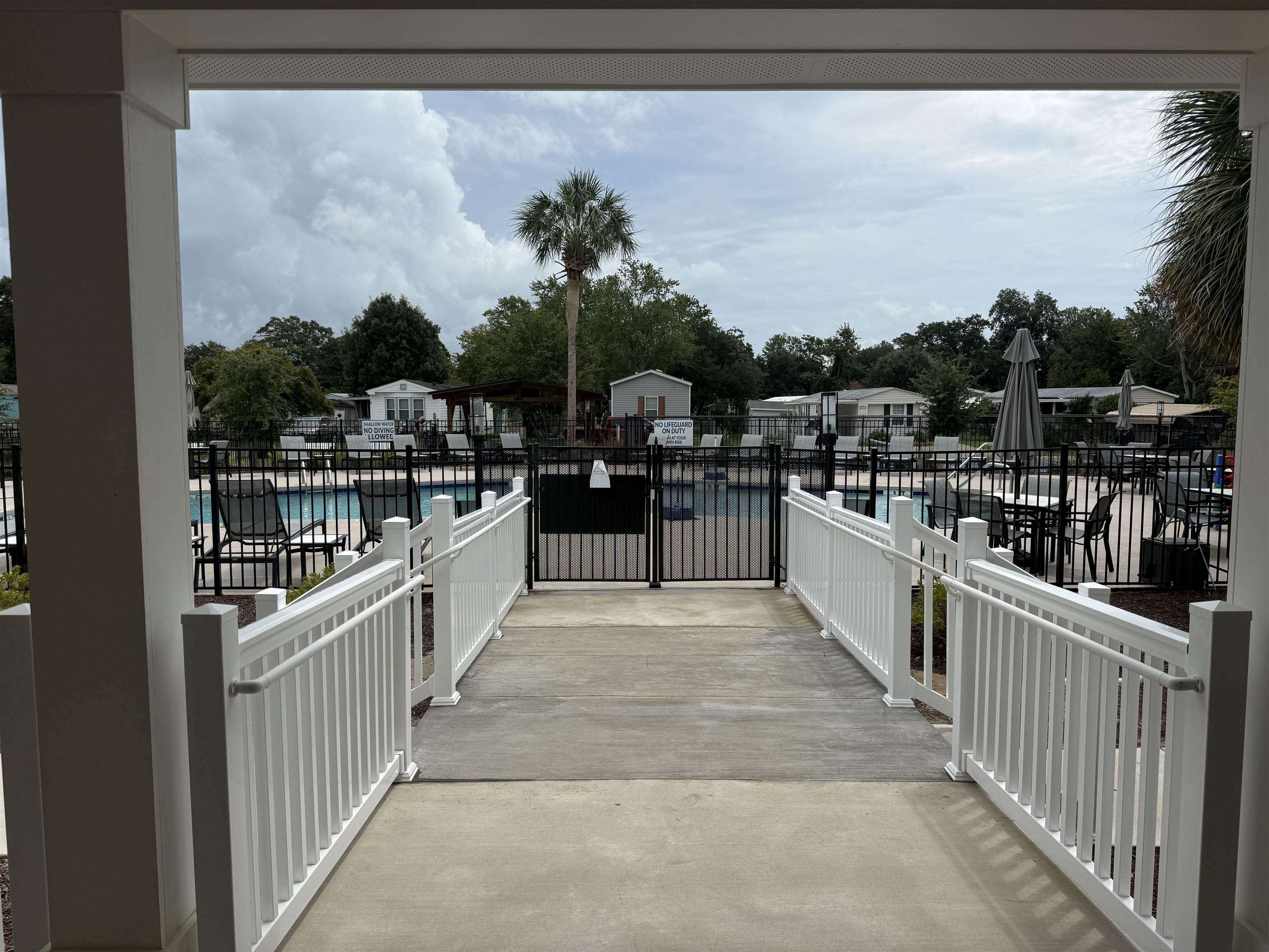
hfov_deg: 71.6
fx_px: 880
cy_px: 476
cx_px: 634
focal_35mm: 24
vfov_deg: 56.8
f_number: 1.78
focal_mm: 6.76
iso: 80
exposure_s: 1/7353
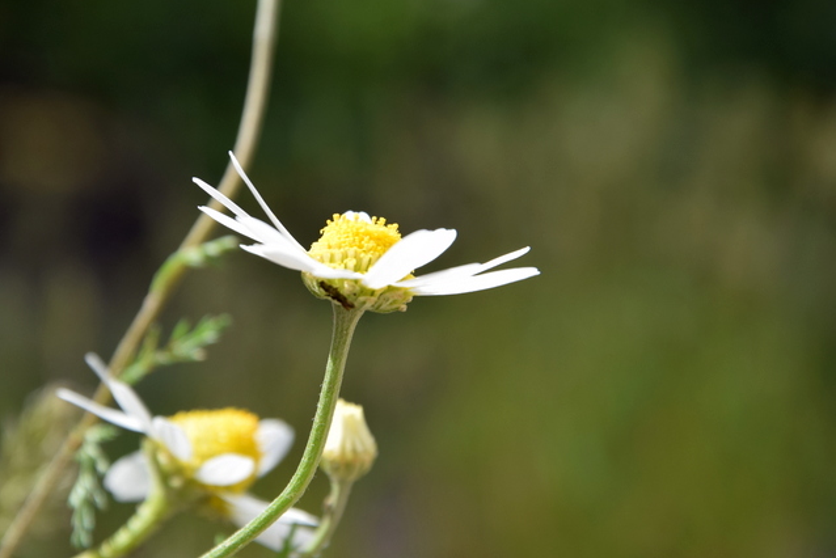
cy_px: 258
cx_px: 349
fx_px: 4591
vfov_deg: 7.0
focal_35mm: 198
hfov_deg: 10.4
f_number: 8
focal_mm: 105
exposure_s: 1/400
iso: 200
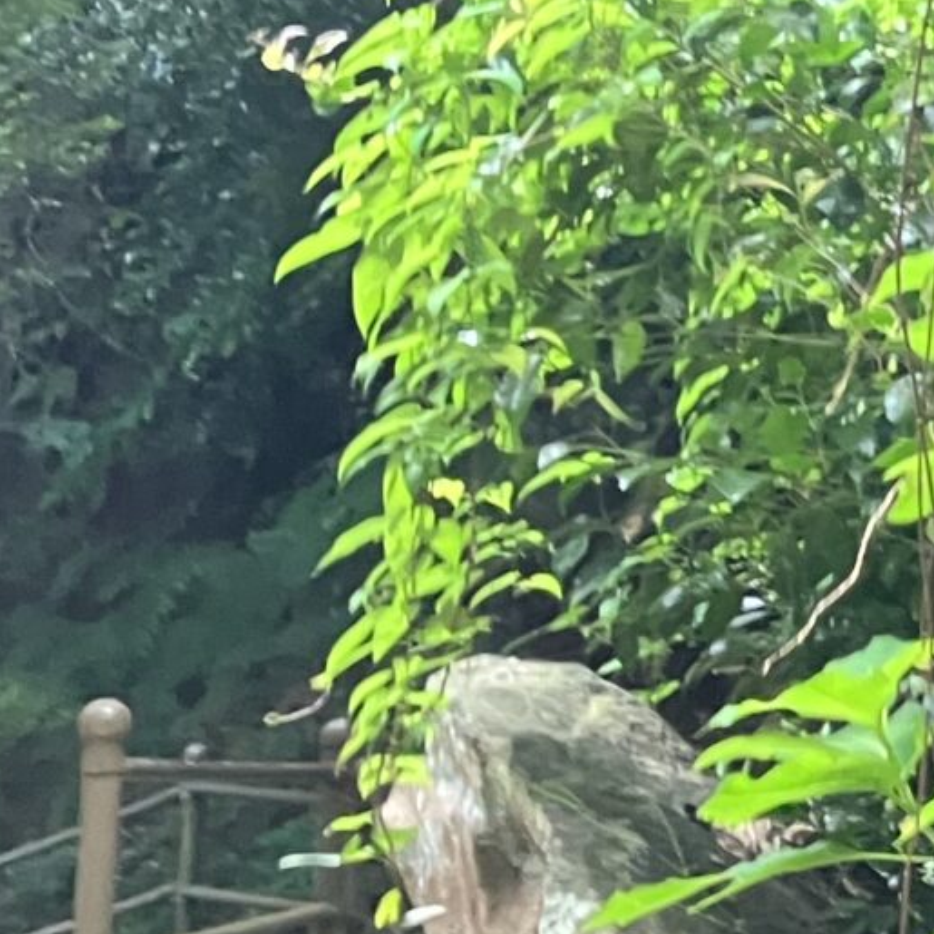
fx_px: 3755
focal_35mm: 123
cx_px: 2189
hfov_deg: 11.8
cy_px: 187
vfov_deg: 14.1
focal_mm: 3.99
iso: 160
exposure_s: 1/60
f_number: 1.8
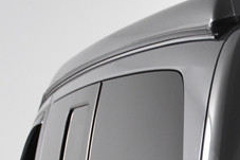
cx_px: 389
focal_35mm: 176
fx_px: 1172
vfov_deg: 7.4
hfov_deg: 11.1
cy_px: 346
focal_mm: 26
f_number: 4.5
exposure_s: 1/80
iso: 1600
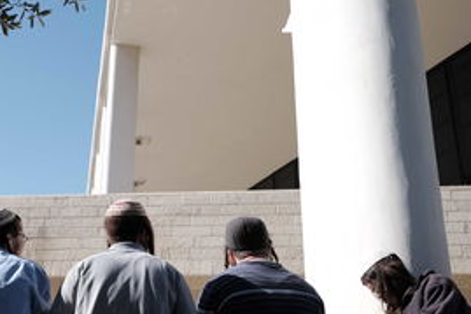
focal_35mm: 52
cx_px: 149
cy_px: 158
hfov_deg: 37.7
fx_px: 680
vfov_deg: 26.0
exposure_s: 1/2000
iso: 200
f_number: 2.8
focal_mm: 23
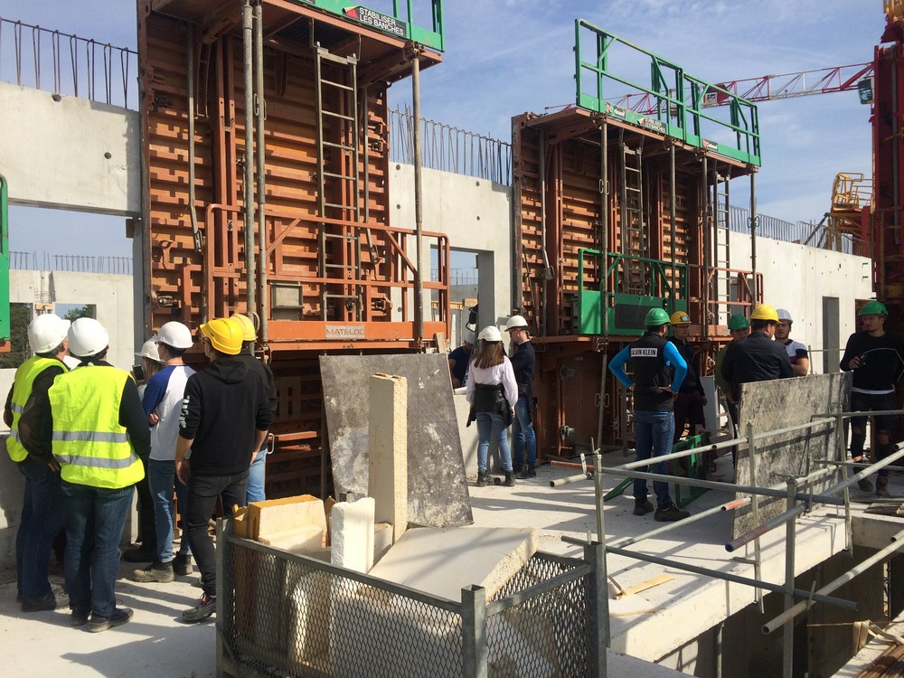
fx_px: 757
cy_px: 339
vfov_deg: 48.2
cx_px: 452
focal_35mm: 29
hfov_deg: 61.7
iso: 32
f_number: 2.2
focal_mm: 4.15
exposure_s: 1/2740
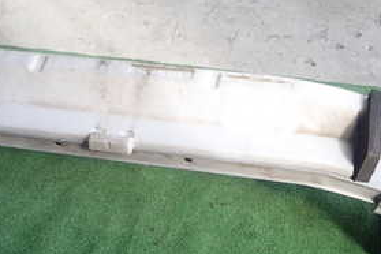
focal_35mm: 56
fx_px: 593
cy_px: 238
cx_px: 160
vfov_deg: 23.4
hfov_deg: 35.6
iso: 100
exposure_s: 1/100
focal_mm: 4.5
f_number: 2
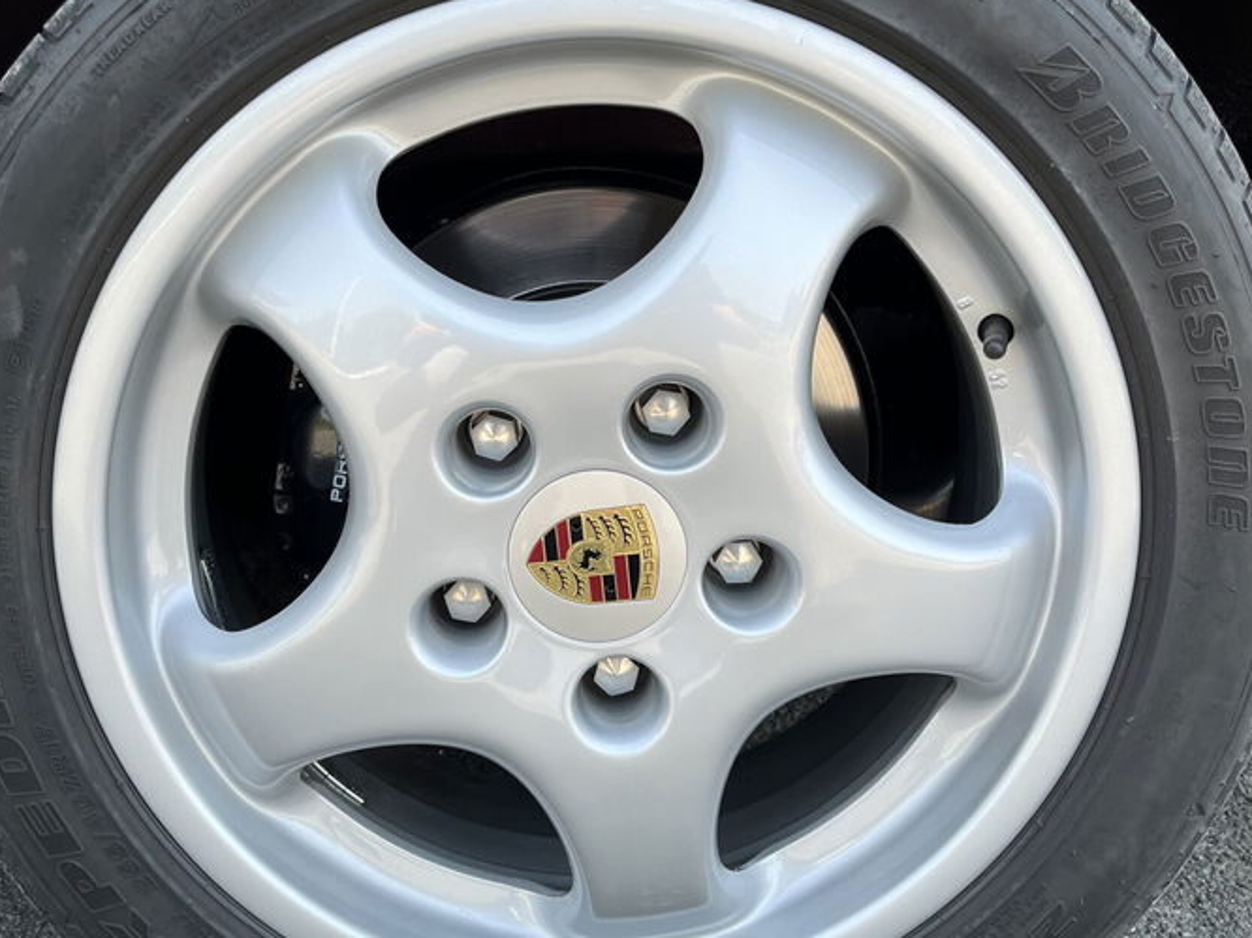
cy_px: 487
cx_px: 547
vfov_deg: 35.9
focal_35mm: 40
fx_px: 1446
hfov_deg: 46.7
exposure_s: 1/401
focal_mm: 5.1
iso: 50
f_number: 1.6
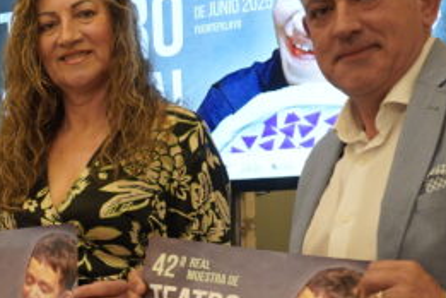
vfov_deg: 15.2
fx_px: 1103
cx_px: 9
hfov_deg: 22.1
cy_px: 259
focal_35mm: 89
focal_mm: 31
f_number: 4
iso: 2000
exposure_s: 1/160
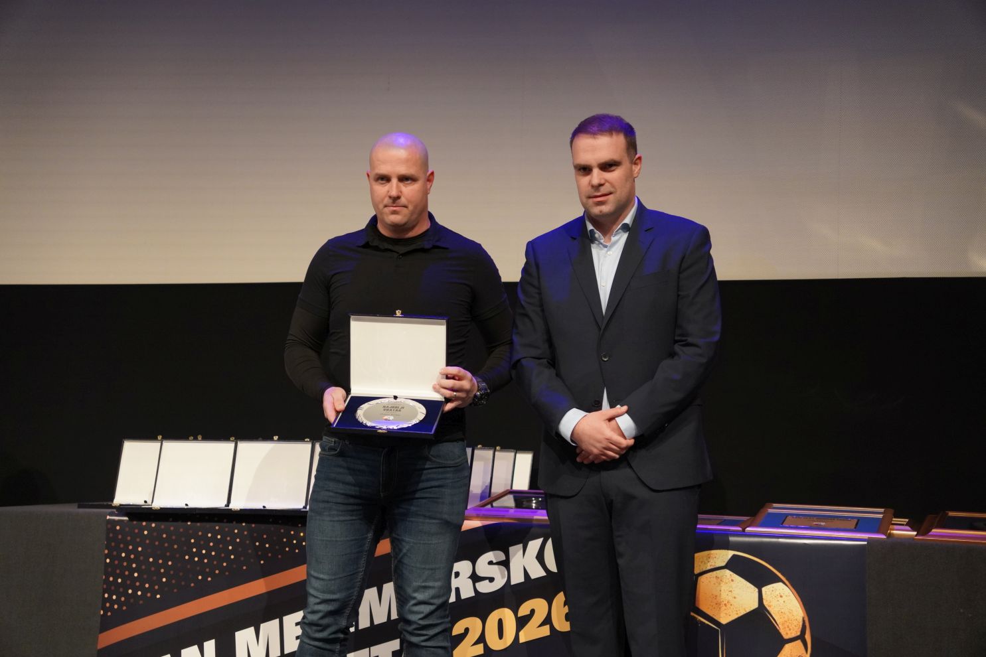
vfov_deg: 22.7
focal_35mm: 60
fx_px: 1635
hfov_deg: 33.6
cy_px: 328
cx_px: 493
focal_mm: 39.8
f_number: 2.8
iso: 1250
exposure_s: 1/100
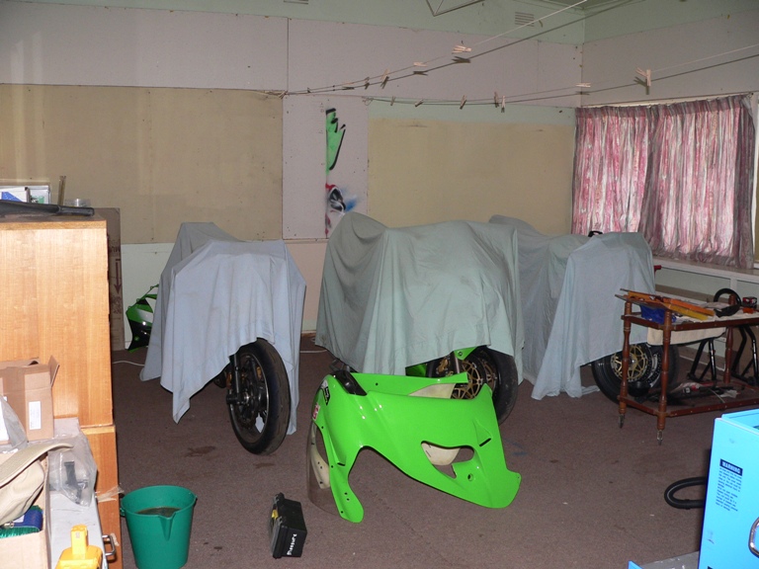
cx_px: 380
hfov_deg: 51.4
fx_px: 789
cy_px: 284
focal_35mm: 36
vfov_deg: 39.7
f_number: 2.8
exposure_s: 1/60
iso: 150
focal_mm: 6
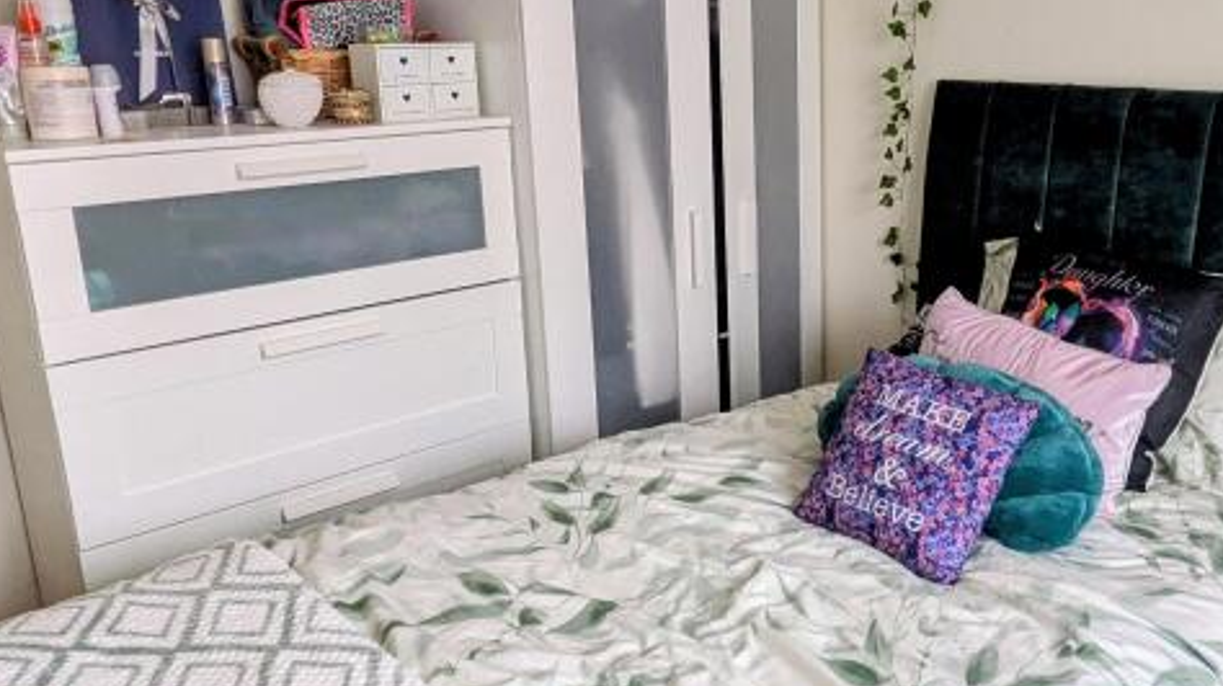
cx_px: 792
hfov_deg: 58.5
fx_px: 1070
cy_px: 311
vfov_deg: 35.5
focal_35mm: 33
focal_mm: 1.83
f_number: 2.2
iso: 118
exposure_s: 1/50
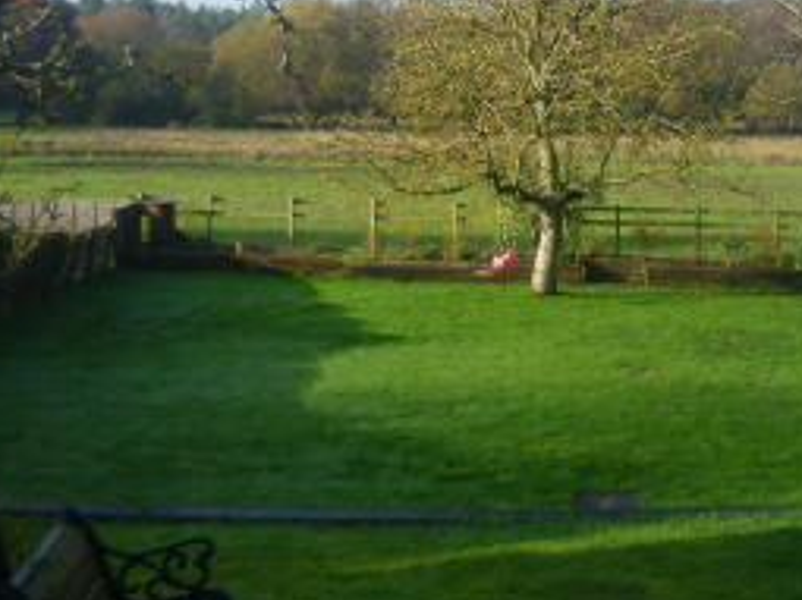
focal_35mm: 64
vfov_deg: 22.1
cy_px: -2
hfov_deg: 29.9
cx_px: 580
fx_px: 1482
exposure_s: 1/400
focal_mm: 5
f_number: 2.8
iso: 80
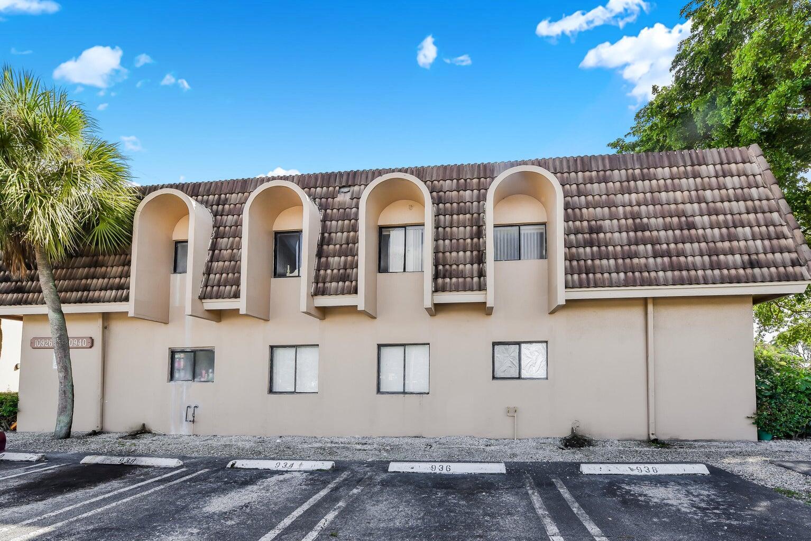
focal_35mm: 14
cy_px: 270
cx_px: 406
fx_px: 315
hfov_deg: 104.2
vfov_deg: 81.3
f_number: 8
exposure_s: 1/250
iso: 200
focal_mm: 14
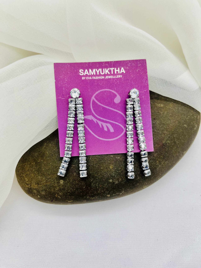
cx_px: 100
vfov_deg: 67.3
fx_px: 201
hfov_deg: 53.1
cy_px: 134
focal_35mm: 26
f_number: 1.6
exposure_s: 1/126
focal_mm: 5.1
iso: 32
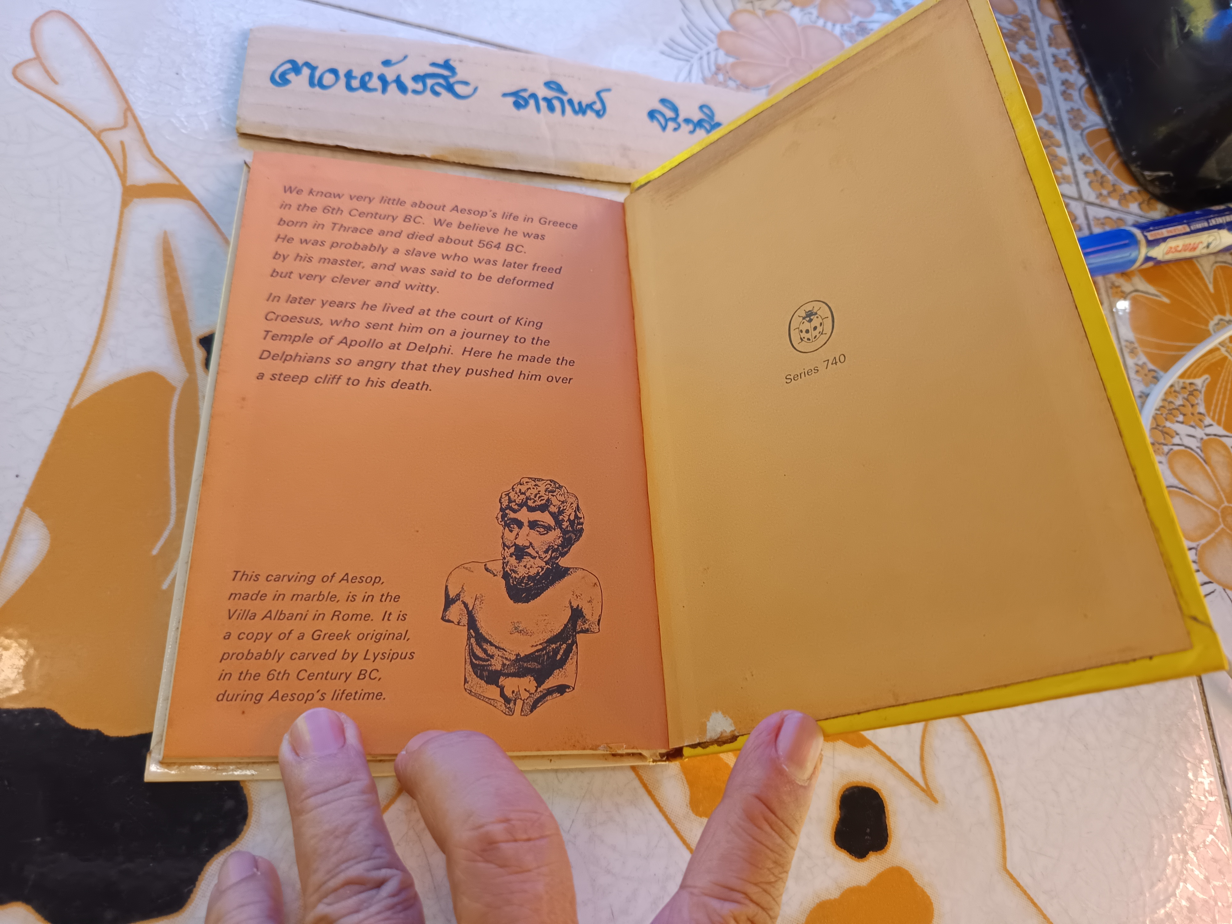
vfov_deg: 56.8
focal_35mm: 24
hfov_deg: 71.6
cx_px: 616
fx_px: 854
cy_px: 462
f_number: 1.7
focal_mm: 5.31
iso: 309
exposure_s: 1/50
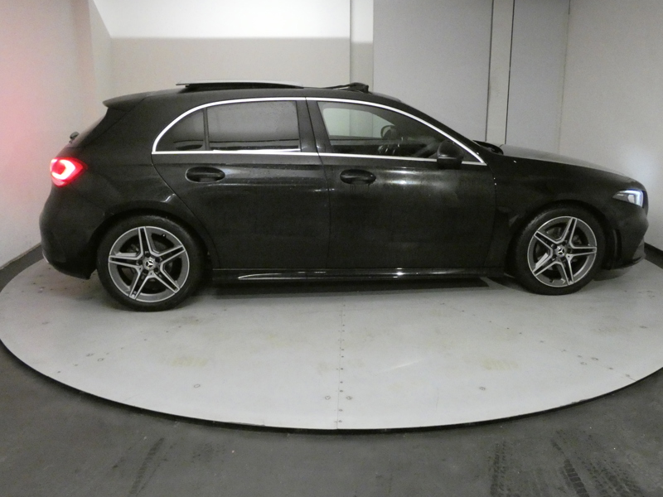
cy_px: 248
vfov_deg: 42.9
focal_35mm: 33
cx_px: 332
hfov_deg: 55.4
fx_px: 632
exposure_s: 1/125
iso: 2000
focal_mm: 6
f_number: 3.4
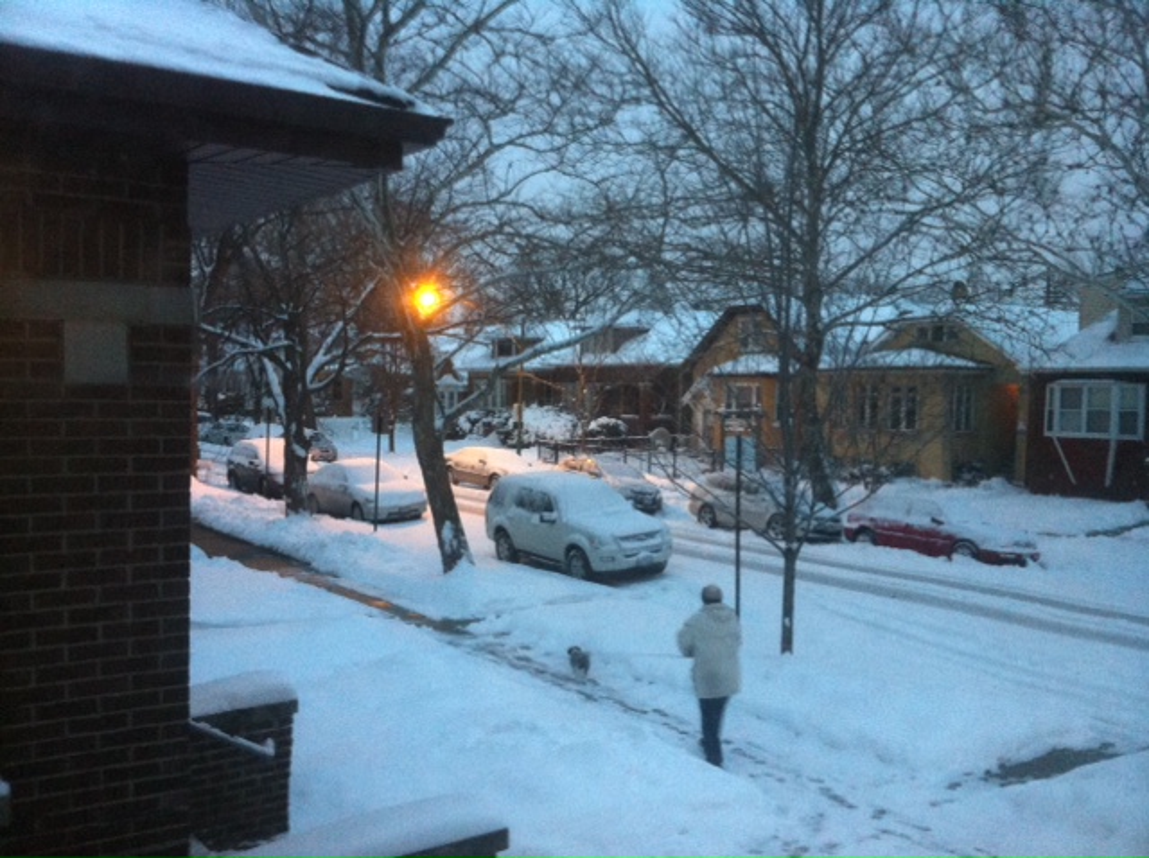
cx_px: 574
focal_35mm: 35
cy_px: 429
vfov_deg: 40.6
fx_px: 1160
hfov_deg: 52.7
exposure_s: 1/15
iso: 320
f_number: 2.8
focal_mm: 3.85
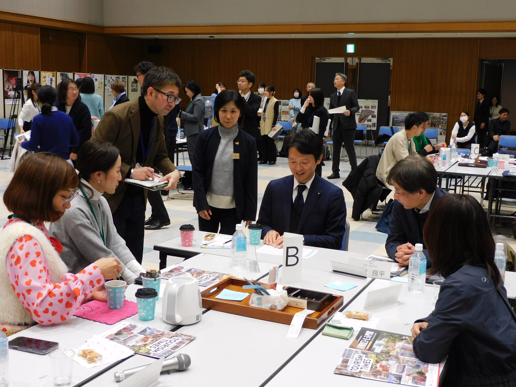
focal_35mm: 45
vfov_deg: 32.2
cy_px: 194
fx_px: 671
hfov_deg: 42.1
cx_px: 258
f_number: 4
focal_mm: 8.1
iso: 200
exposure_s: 1/30
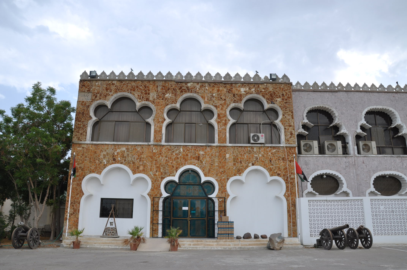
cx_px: 204
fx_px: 305
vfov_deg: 47.8
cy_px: 135
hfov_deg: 67.4
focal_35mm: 27
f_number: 10
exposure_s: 1/100
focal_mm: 18
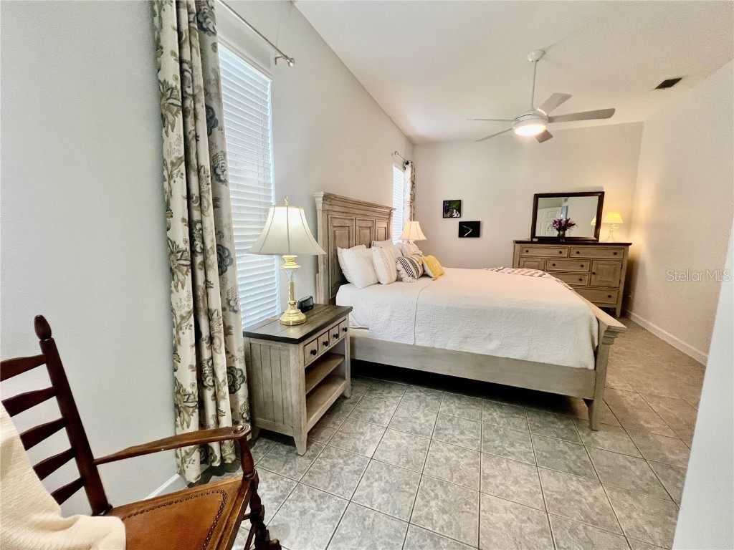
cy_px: 275
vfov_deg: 89.9
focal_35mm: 13
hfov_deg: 106.2
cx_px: 367
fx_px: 276
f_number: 1.8
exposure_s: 1/120
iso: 125
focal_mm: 1.57
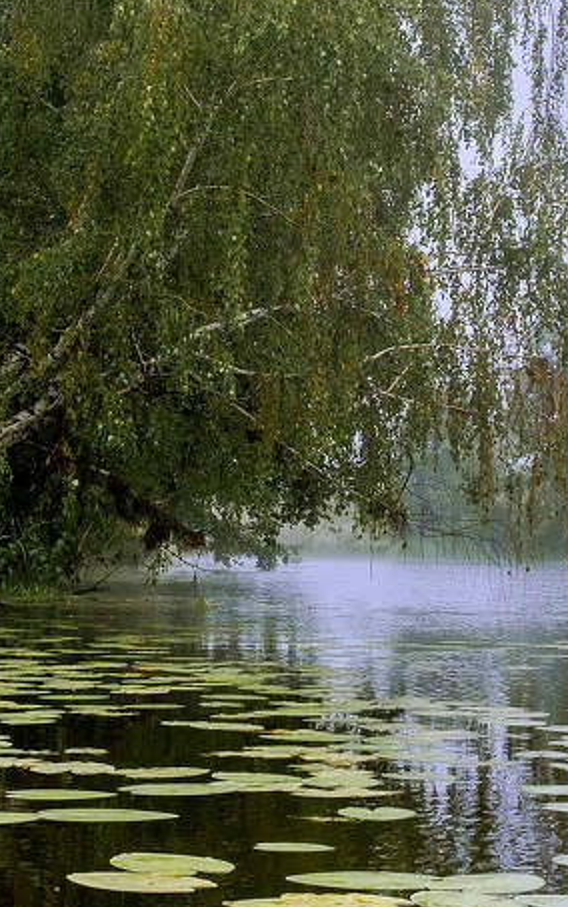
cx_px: 294
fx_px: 2178
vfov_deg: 23.4
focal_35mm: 88
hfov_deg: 14.9
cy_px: 303
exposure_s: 1/60
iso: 250
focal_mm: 18.8
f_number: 8
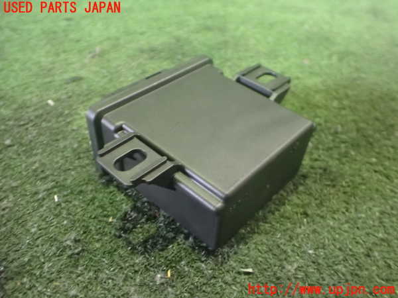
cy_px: 149
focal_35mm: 30
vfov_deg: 46.8
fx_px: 345
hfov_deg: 60.0
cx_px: 199
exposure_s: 1/30
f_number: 2.3
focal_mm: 5.4
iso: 1600
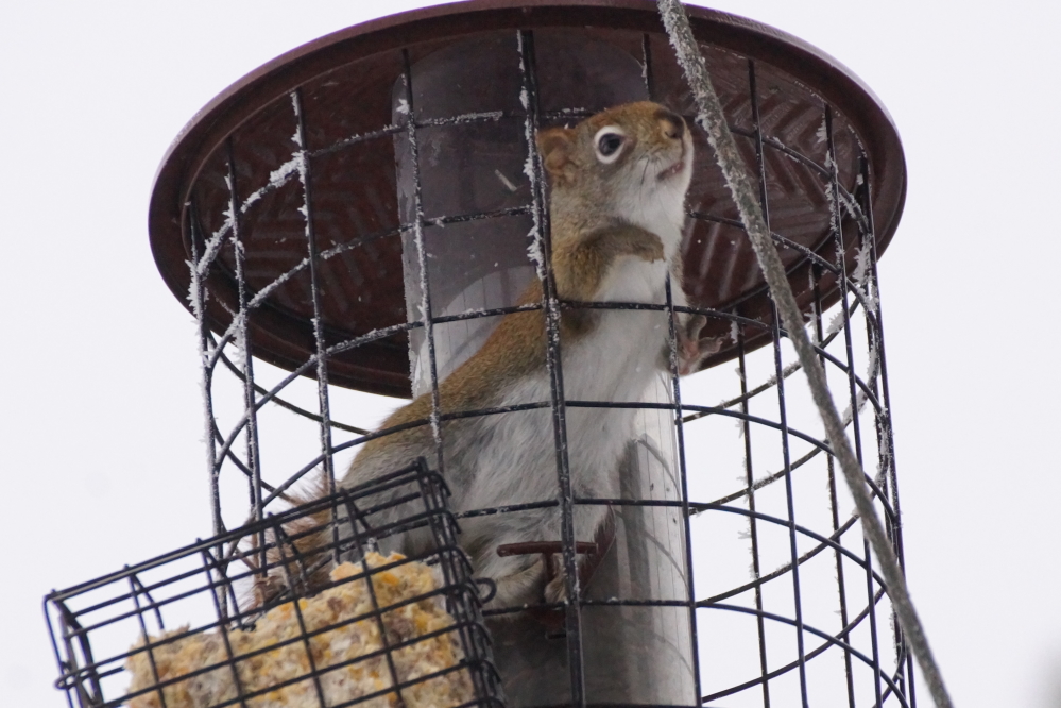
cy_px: 354
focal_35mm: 375
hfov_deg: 5.5
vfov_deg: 3.7
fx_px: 11051
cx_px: 530
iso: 3200
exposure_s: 1/640
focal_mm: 250
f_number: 8
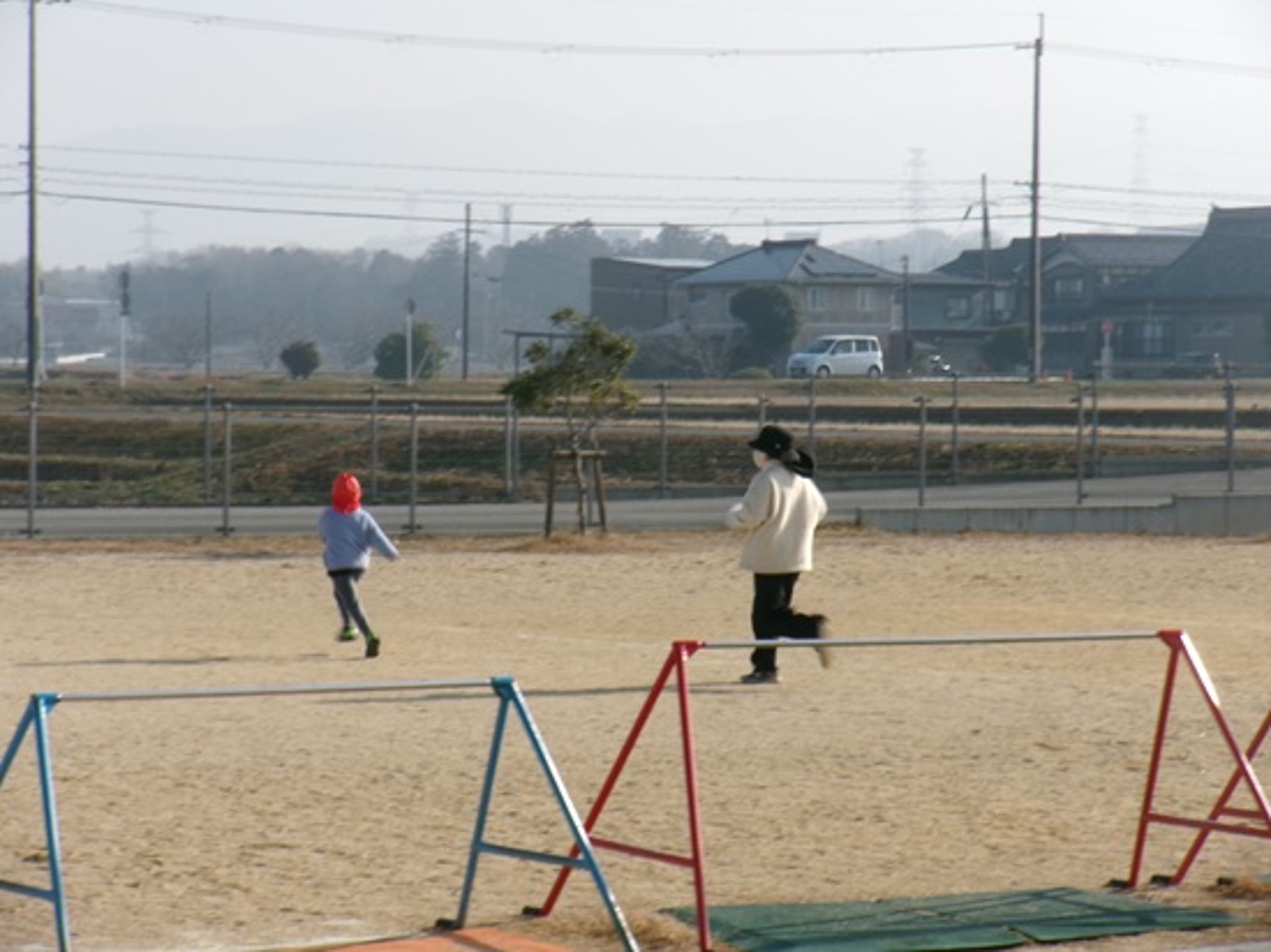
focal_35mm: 142
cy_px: 476
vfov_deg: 10.4
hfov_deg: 13.9
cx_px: 636
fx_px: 5212
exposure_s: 1/70
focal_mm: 25.5
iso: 100
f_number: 17.1
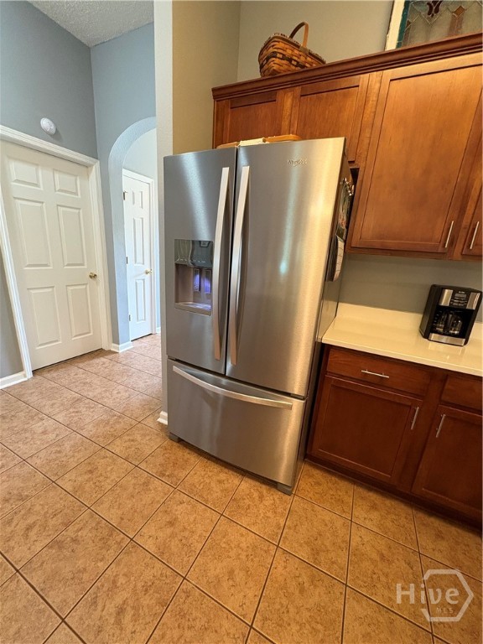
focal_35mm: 14
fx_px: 260
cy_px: 322
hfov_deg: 85.7
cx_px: 242
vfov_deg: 102.1
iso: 400
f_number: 2.2
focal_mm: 2.22
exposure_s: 1/60
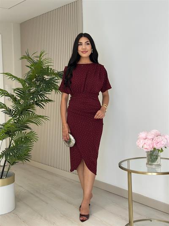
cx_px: 84
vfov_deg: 39.6
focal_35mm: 48
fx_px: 312
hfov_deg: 30.3
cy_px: 113
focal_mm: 6.86
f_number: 1.78
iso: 80
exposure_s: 1/333
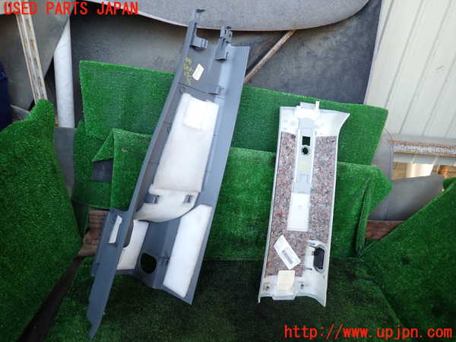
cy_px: 171
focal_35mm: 25
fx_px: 329
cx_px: 228
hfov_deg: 69.4
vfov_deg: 54.9
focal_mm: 4.5
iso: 160
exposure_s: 1/60
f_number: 2
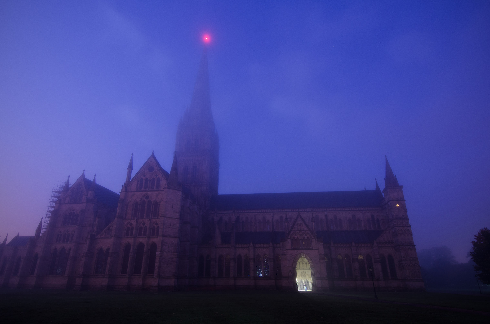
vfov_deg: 63.0
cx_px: 245
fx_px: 265
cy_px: 162
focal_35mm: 20
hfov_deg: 85.5
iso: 250
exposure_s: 30
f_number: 6.3
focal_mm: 13
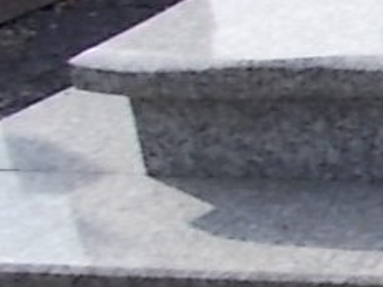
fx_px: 1991
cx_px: 1313
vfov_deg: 8.2
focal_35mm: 180
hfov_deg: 8.4
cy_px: 71
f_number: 8
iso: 80
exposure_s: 1/100
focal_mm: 4.6
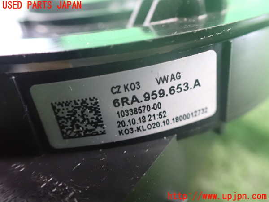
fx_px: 233
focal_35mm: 30
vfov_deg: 46.8
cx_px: 134
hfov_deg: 60.0
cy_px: 101
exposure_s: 1/30
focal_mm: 5.4
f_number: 2.3
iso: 1600
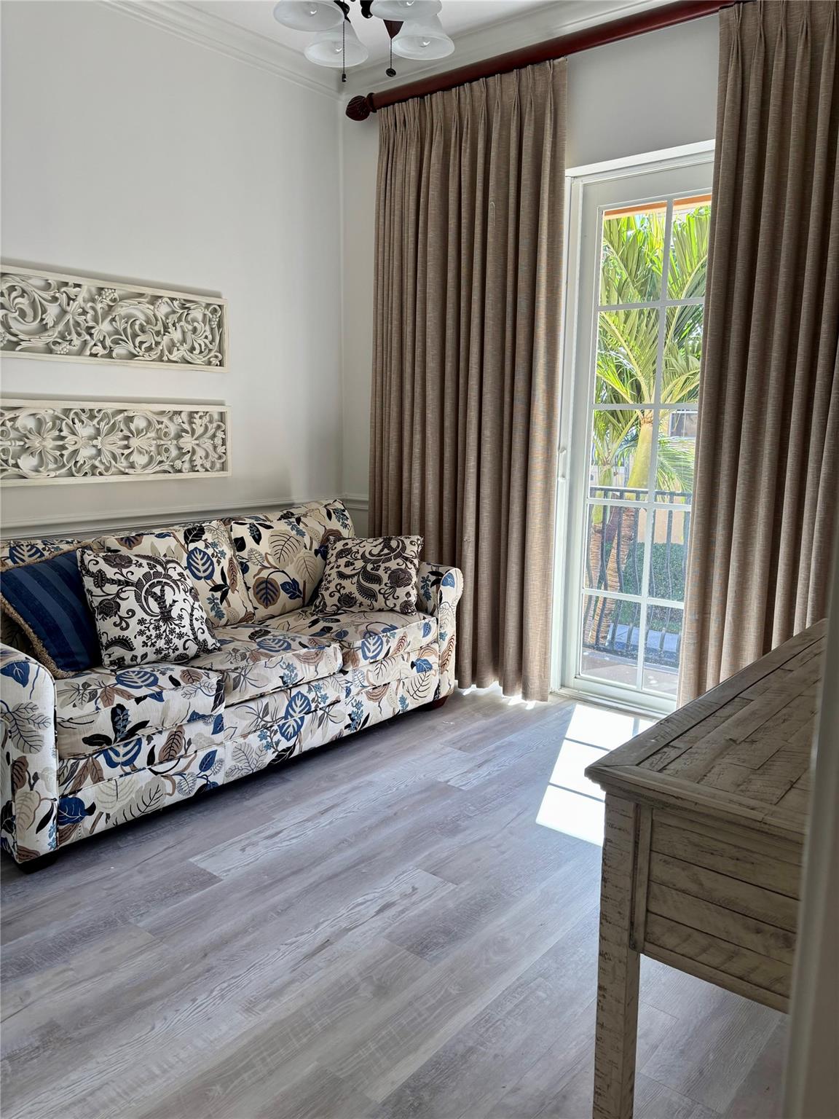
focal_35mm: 26
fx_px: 840
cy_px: 560
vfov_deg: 67.3
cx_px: 420
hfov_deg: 53.1
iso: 50
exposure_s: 1/153
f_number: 1.6
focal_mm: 5.96
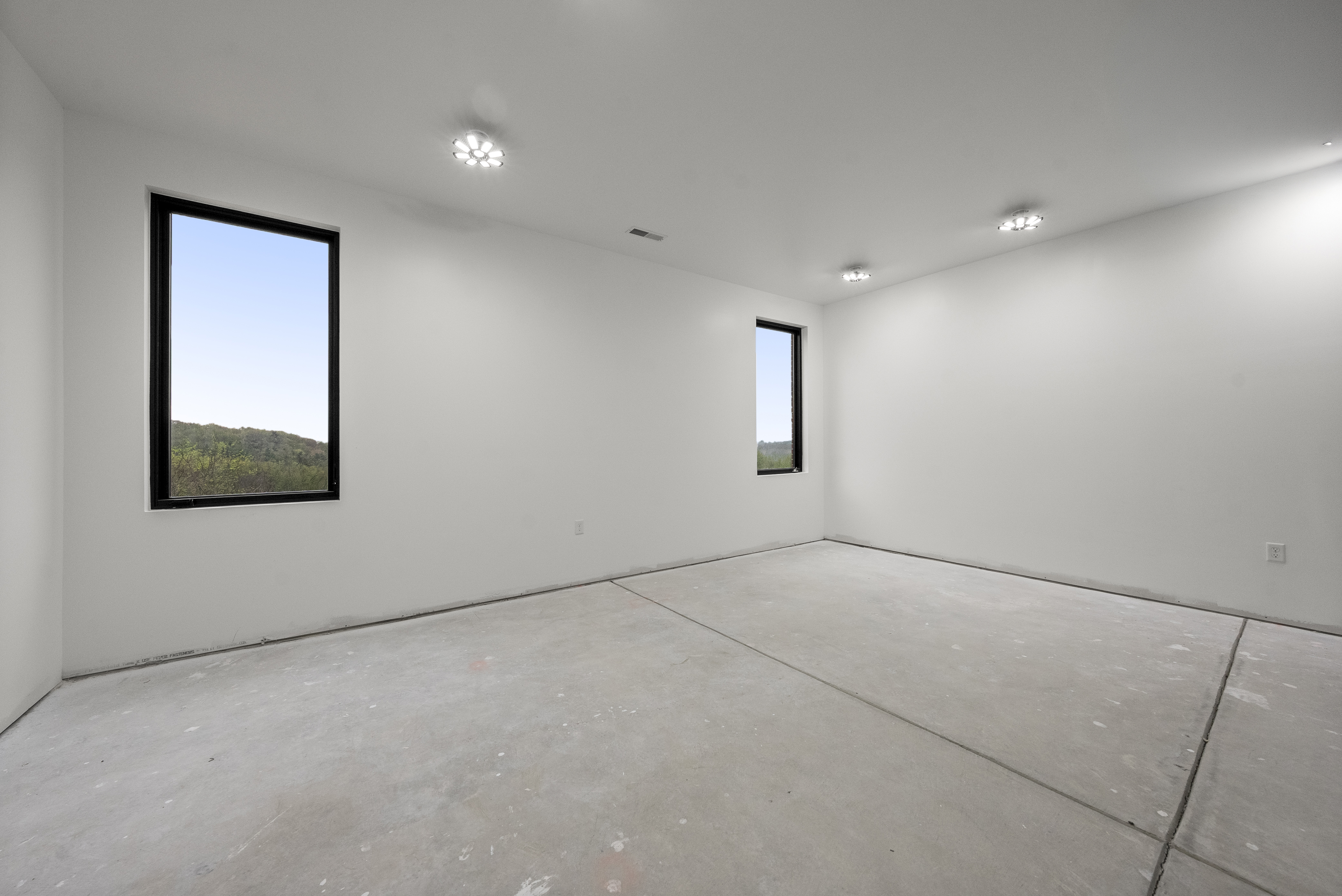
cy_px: 448
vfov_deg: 85.5
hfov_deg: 108.3
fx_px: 485
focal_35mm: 13
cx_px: 671
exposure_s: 1/100
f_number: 9
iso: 640
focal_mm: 13
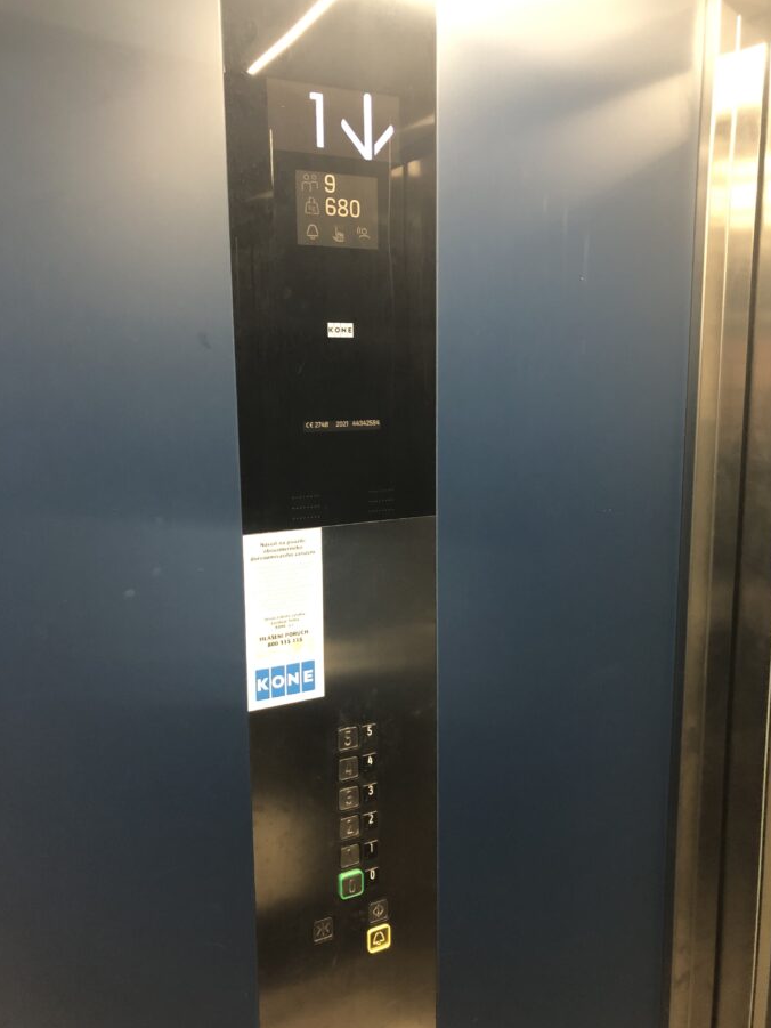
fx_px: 861
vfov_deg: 61.7
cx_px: 393
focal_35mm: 29
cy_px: 512
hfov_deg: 48.2
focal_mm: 3.99
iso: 80
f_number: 1.8
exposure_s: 1/8
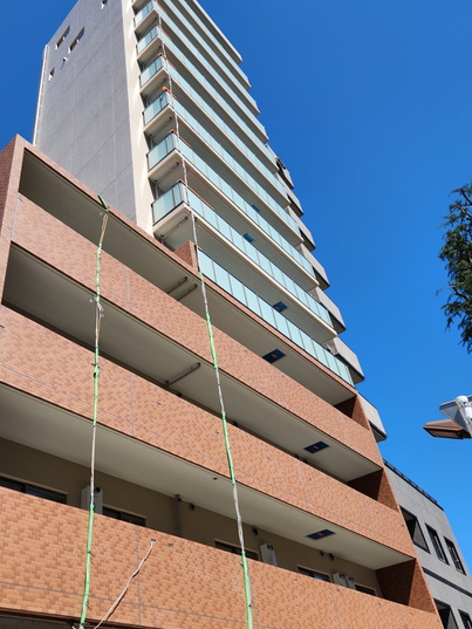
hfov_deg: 46.3
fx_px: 545
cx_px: 168
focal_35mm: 30
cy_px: 321
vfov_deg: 59.9
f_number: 1.8
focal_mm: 5.4
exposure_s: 1/1429
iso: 20
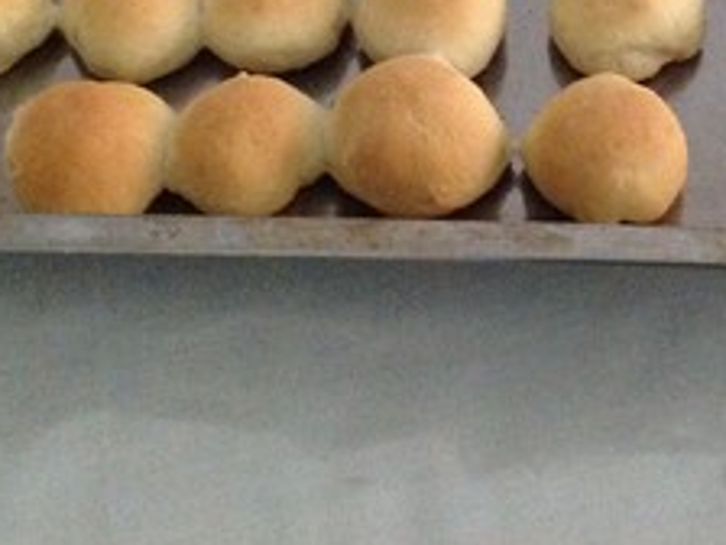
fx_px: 1636
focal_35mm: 78
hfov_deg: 24.8
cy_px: -10
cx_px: 512
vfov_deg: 18.4
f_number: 2.4
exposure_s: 1/15
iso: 800
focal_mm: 4.28
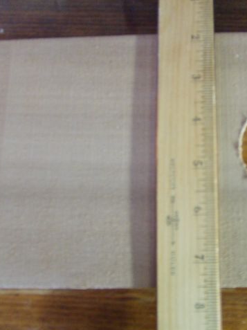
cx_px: 205
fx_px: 448
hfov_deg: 30.0
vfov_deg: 40.5
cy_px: 165
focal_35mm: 47
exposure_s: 1/2
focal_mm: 5.8
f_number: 2.8
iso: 140
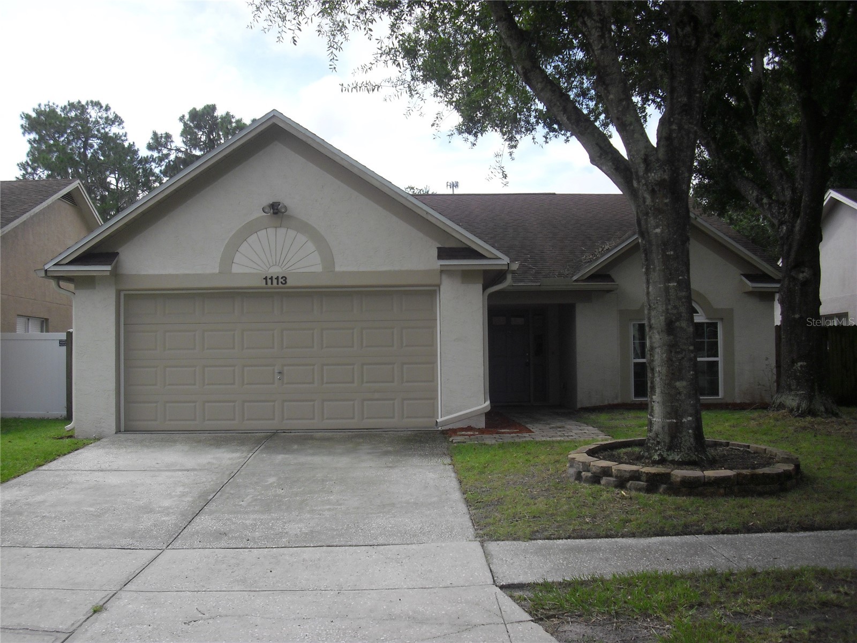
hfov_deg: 49.0
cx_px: 428
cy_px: 322
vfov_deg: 37.7
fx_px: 941
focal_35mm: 38
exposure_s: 1/1000
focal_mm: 6.2
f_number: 2.8
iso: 100
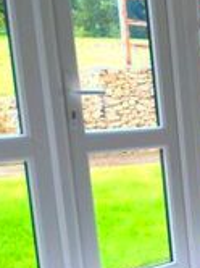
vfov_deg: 31.6
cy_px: 162
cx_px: 477
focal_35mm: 61
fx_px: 471
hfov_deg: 14.9
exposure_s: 1/60
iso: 720
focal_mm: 10
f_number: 4
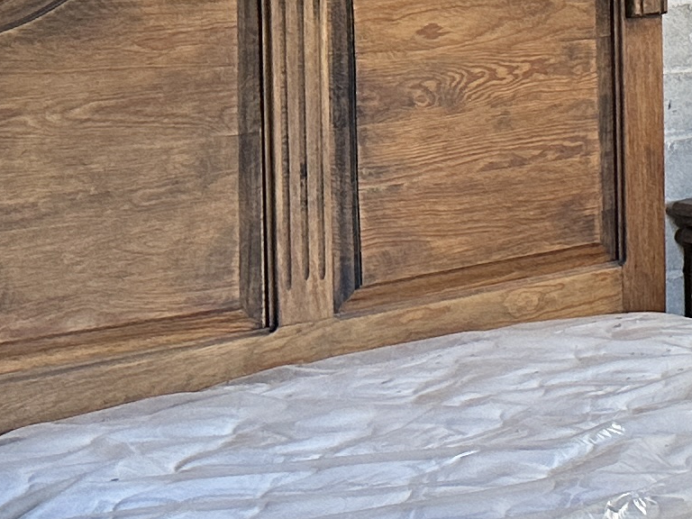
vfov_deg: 11.6
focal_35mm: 126
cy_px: -59
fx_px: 2519
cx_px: 1349
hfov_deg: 13.6
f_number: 1.78
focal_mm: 6.86
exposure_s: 1/121
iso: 160
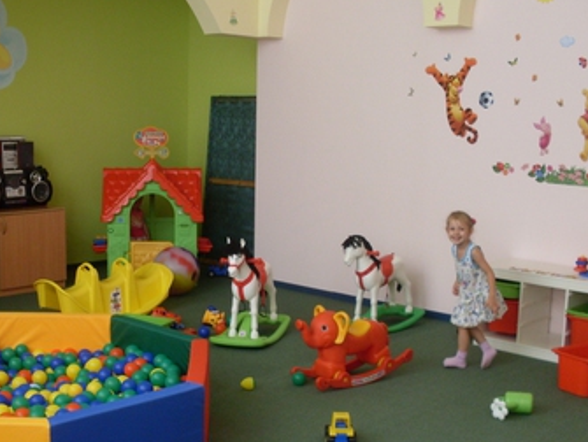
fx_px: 867
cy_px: 260
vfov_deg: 28.6
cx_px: 260
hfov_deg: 37.4
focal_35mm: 51
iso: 100
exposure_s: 1/60
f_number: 2.8
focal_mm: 6.3
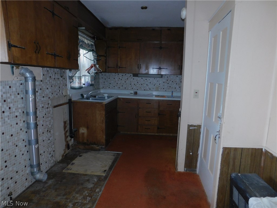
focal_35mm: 23
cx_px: 138
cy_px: 104
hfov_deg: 73.9
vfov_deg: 58.9
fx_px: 184
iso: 200
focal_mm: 4
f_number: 3
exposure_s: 1/30
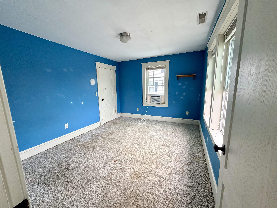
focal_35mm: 14
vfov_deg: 85.7
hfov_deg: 102.1
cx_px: 138
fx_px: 112
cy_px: 104
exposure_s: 1/121
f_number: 2.2
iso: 200
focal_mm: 2.22
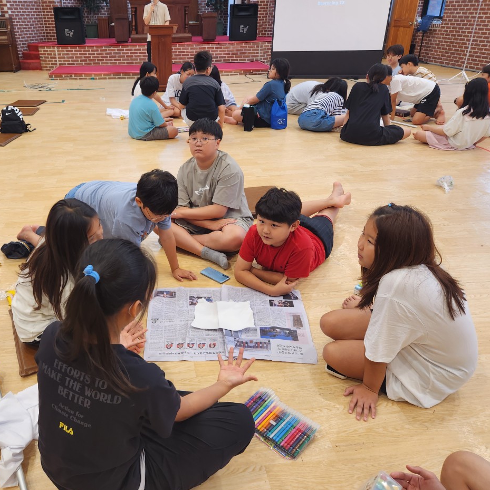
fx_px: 448
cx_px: 172
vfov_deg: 57.3
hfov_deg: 56.3
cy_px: 243
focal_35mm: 28
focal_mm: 5.4
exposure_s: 1/120
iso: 100
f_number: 1.8
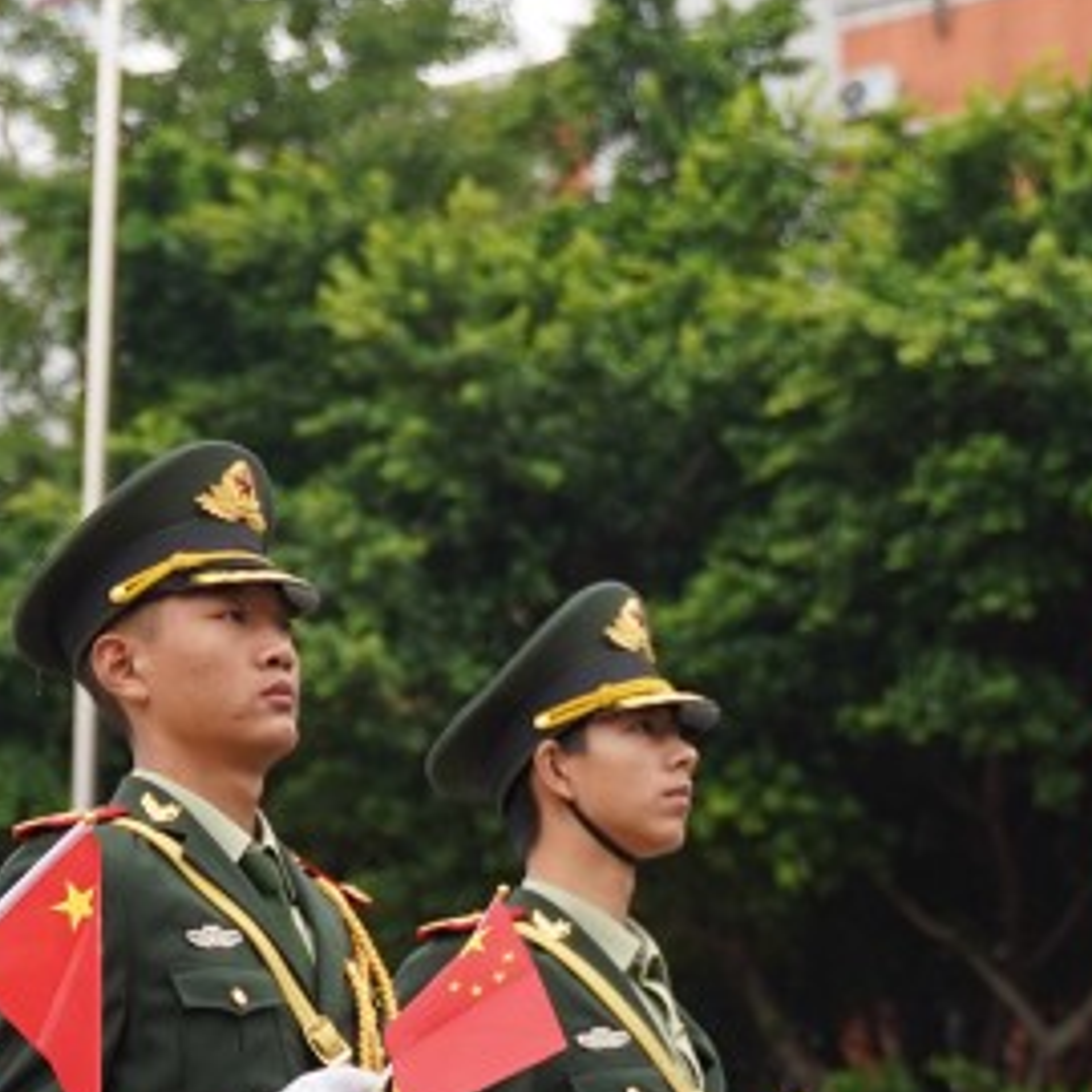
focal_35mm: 131
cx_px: -73
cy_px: 900
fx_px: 4675
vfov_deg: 13.2
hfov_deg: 13.1
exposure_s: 1/640
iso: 250
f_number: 2.8
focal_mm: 37
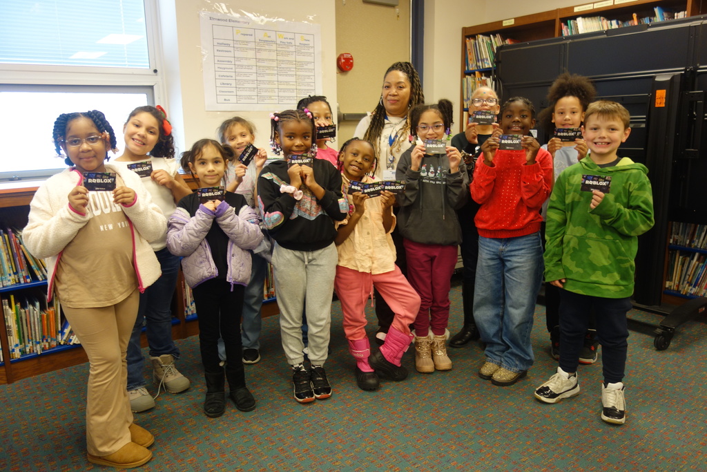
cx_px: 354
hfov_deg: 65.5
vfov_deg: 46.4
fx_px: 550
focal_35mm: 28
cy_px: 236
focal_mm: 10.4
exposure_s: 1/30
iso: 160
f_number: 1.8
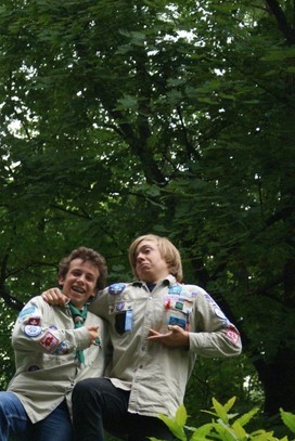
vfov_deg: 12.4
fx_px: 2025
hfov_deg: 8.3
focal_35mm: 165
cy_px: 315
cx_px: 76
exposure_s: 1/160
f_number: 5.6
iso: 800
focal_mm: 70
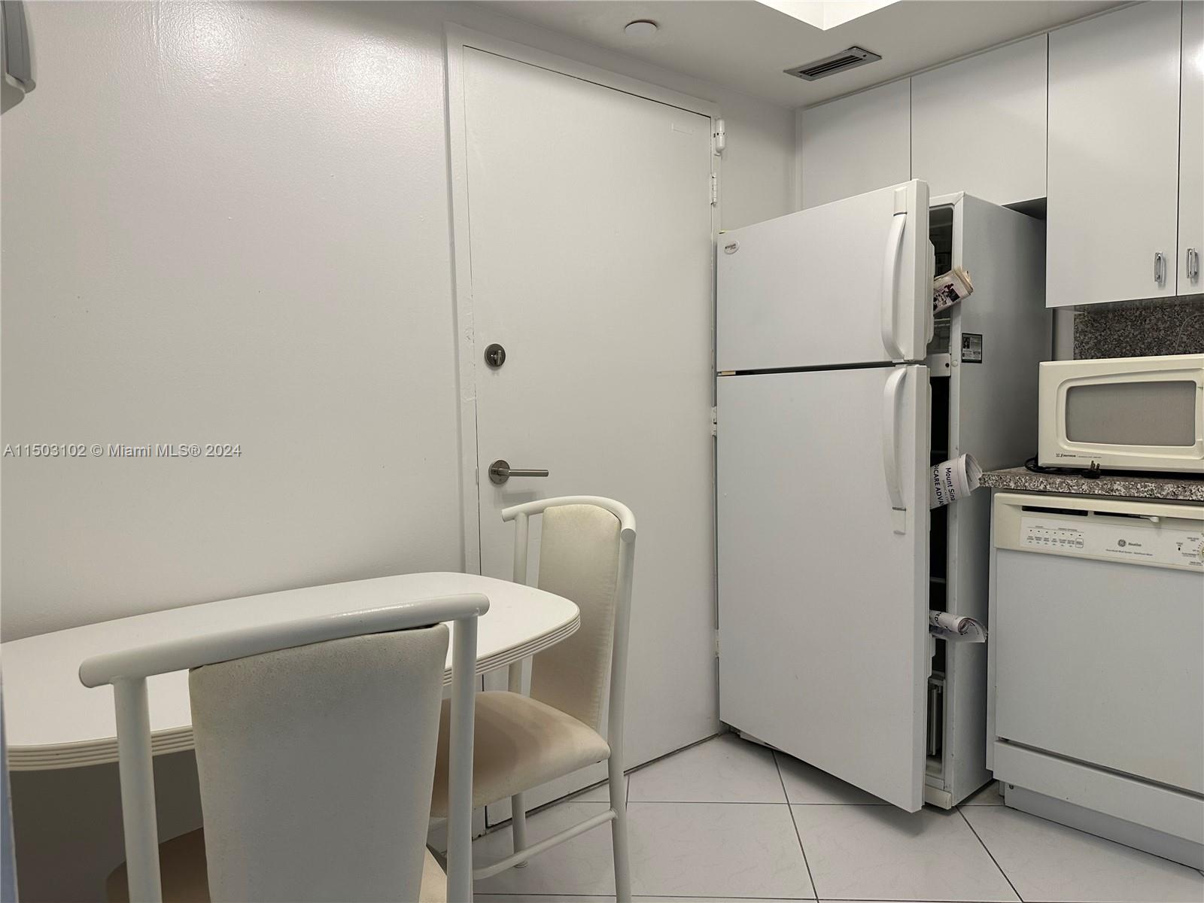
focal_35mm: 24
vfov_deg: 56.8
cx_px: 602
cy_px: 452
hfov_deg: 71.6
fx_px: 835
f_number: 1.78
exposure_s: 1/120
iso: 125
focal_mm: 6.86
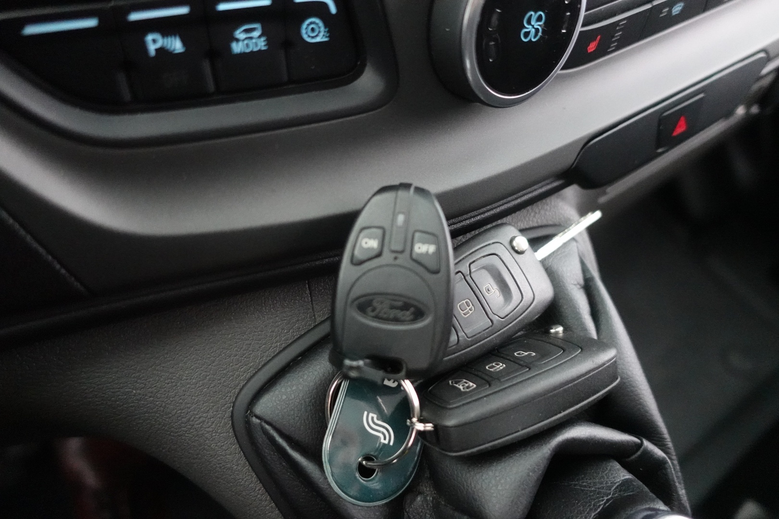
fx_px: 519
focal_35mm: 24
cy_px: 260
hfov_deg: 73.7
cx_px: 390
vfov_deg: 53.1
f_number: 1.8
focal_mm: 9.4
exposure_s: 1/40
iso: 5000
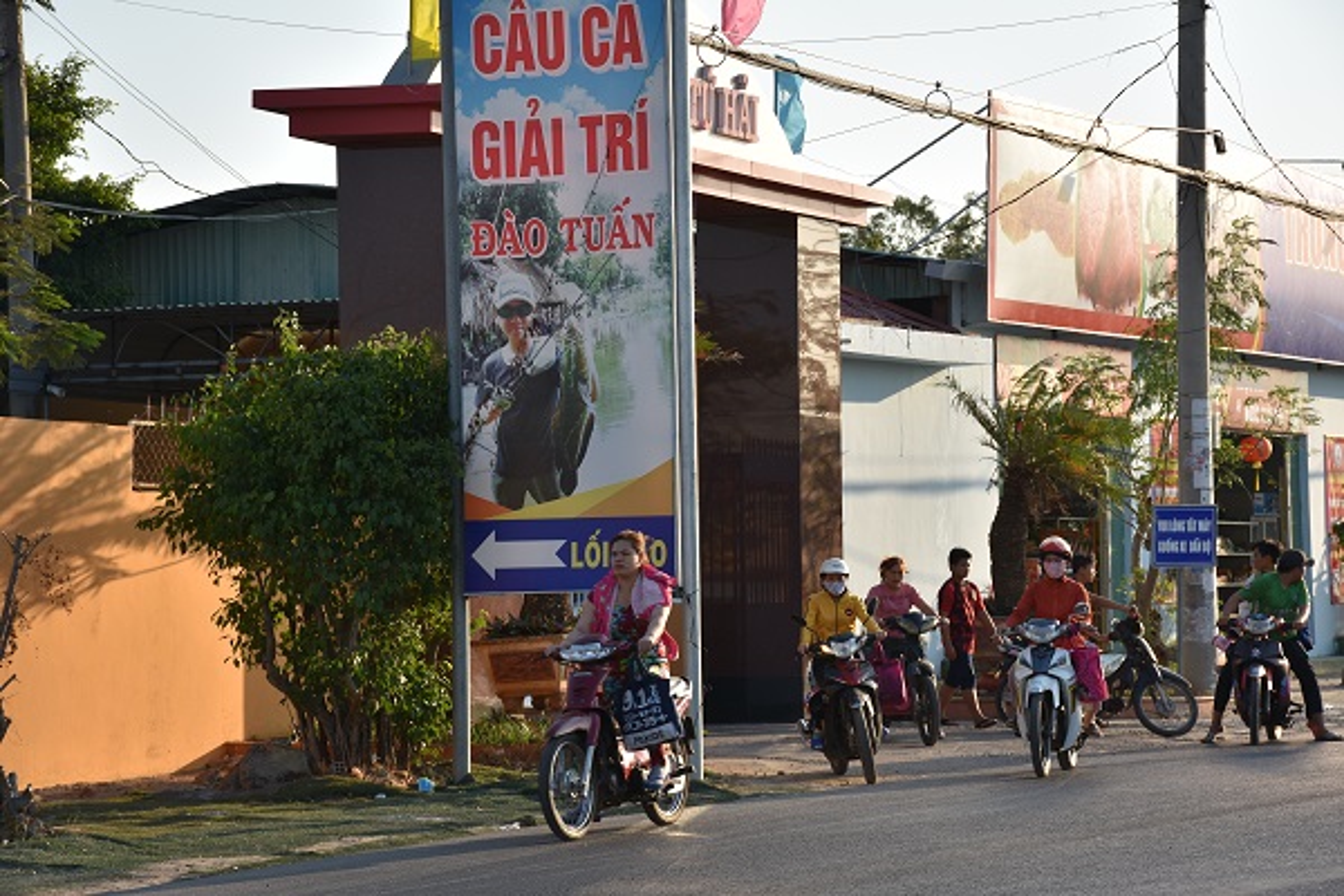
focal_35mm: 105
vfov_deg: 13.0
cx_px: 672
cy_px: 448
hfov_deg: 19.5
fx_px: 3920
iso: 100
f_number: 8
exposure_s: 1/250
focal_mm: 70
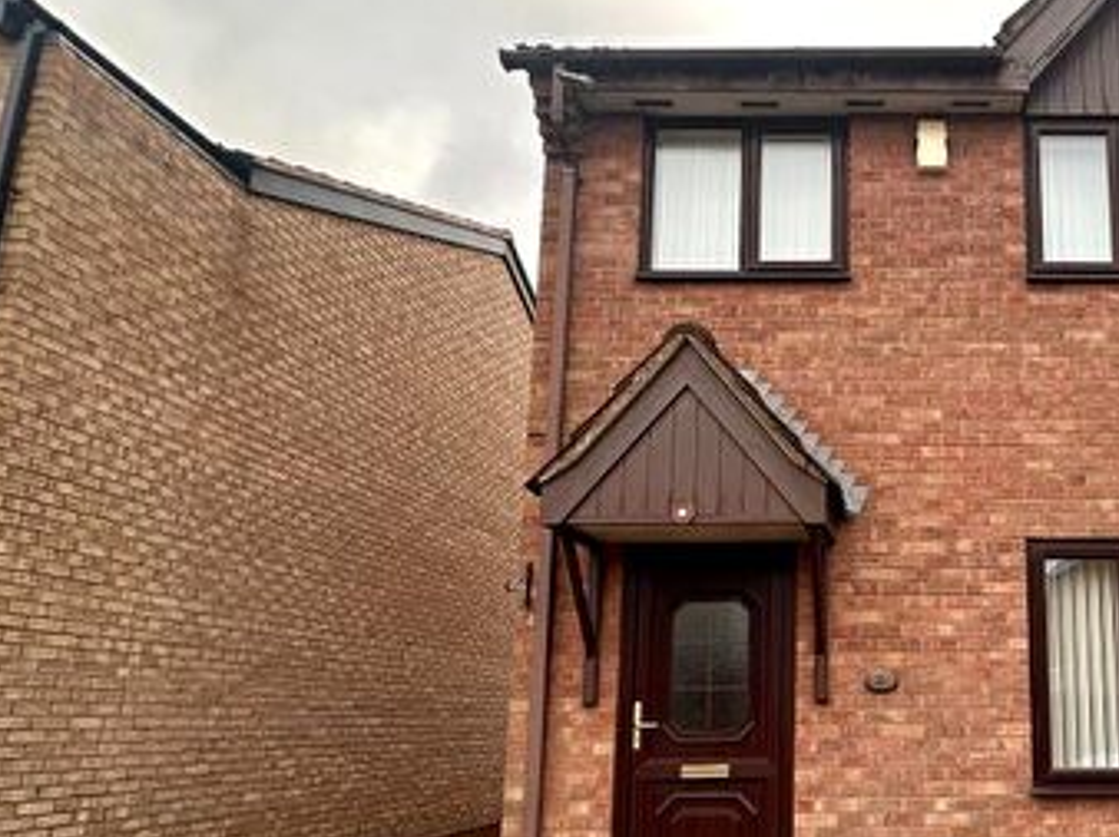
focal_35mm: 29
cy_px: 557
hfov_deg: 56.5
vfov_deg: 47.4
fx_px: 937
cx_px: 920
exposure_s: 1/120
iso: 40
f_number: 2.2
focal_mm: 2.22
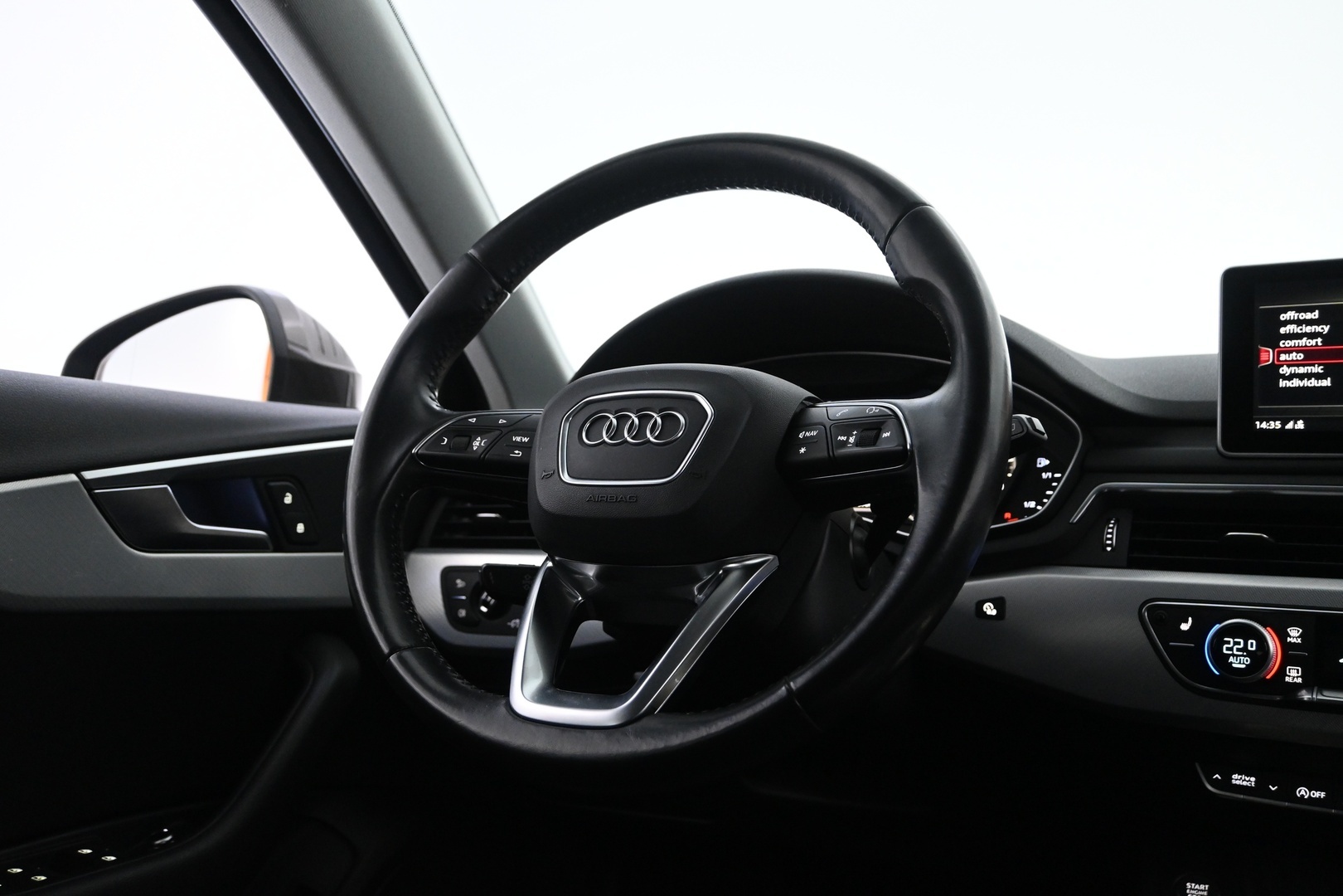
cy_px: 448
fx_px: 1175
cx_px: 672
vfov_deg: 41.7
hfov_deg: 59.5
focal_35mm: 32
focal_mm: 21
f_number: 4
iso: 2500
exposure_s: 1/40
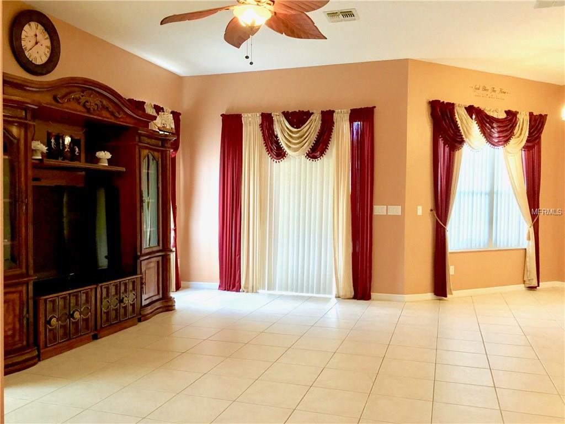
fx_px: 506
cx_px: 282
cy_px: 212
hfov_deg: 58.4
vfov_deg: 45.4
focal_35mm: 31
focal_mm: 3.3
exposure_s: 1/30
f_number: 2.4
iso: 125
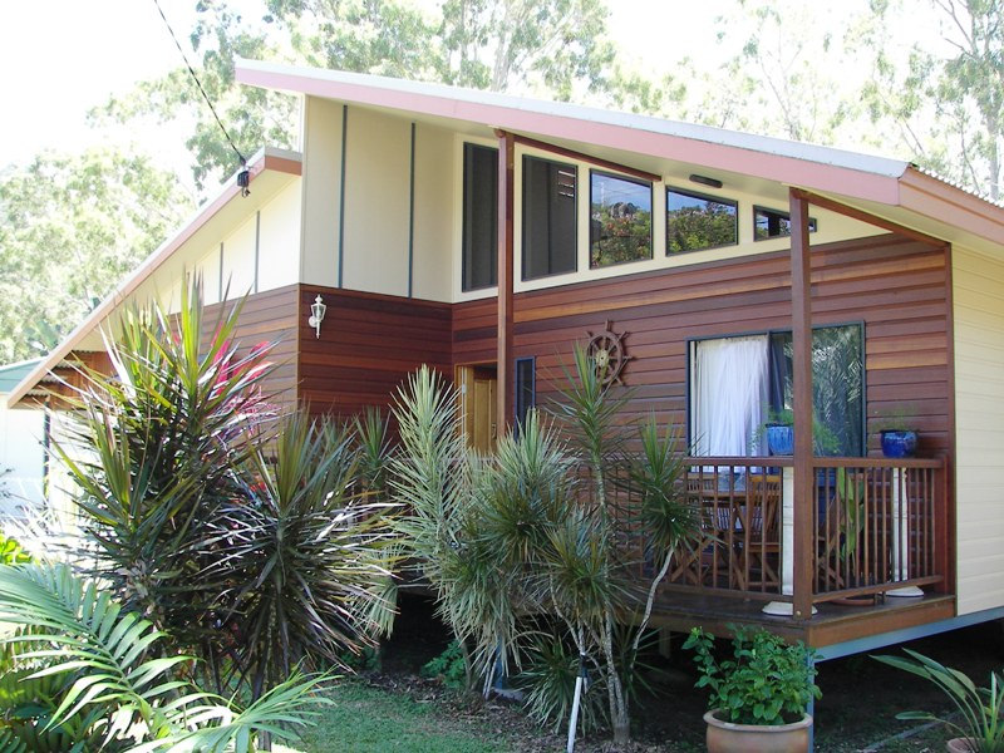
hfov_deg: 51.4
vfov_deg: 39.7
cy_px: 376
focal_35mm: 36
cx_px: 502
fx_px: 1044
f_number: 2.8
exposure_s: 1/80
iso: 50
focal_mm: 6
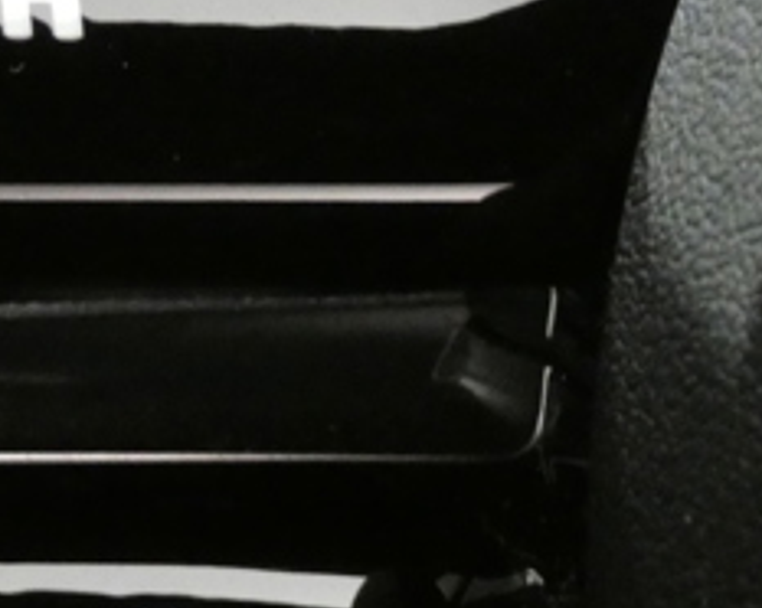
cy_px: 301
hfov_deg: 7.2
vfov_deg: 5.8
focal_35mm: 265
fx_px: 5971
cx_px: -164
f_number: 4.5
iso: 1600
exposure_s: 1/13
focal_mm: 14.1
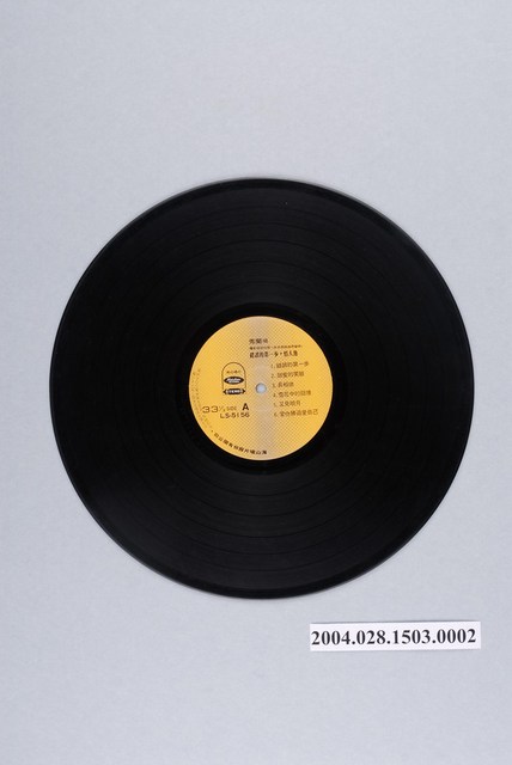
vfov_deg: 33.4
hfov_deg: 22.7
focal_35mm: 60
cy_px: 382
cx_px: 256
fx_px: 1277
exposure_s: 1/125
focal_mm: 40
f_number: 10
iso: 125
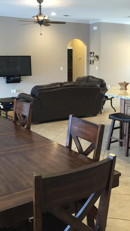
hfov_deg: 27.7
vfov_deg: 47.4
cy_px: 114
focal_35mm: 43
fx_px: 263
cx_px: 68
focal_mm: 4.15
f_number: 2.2
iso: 100
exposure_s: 1/15
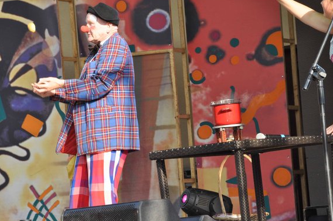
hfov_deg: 8.9
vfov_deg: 5.9
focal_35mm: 232
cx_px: 190
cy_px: 99
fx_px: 2141
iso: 640
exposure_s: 1/200
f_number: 14
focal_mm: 135
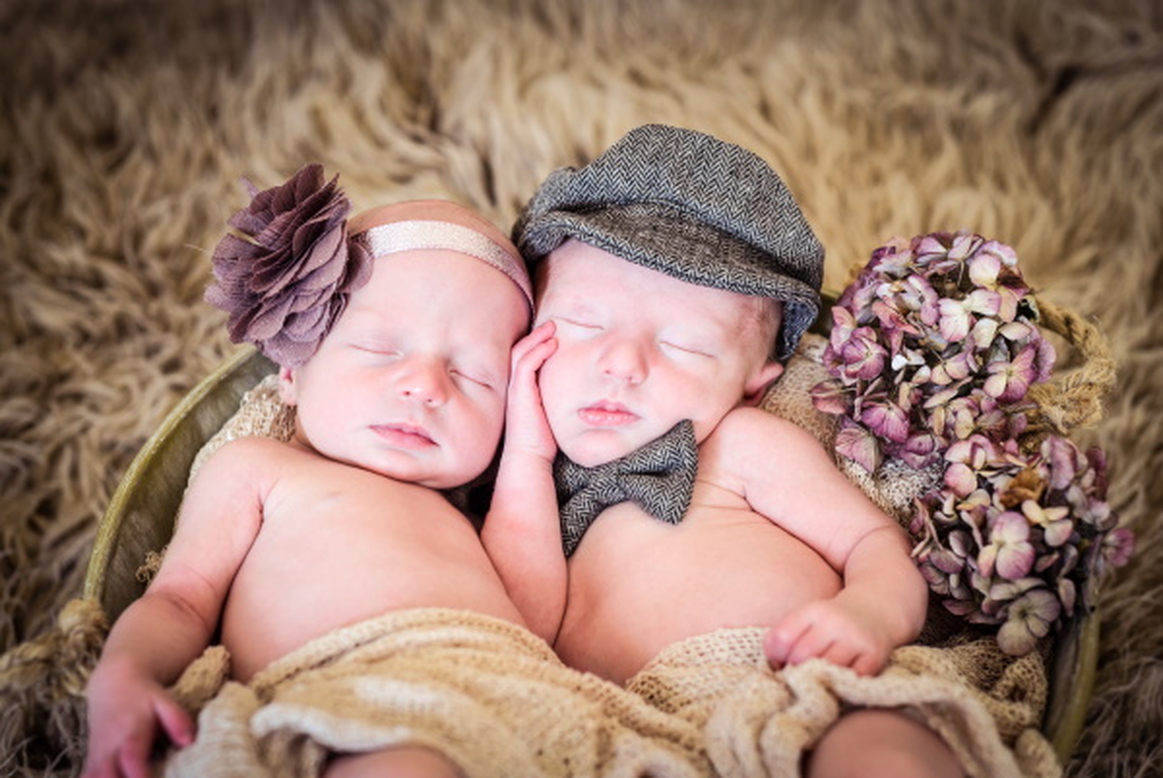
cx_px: 582
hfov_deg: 39.6
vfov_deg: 27.0
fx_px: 1616
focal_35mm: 50
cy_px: 389
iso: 800
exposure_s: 1/60
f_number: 4
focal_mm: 50
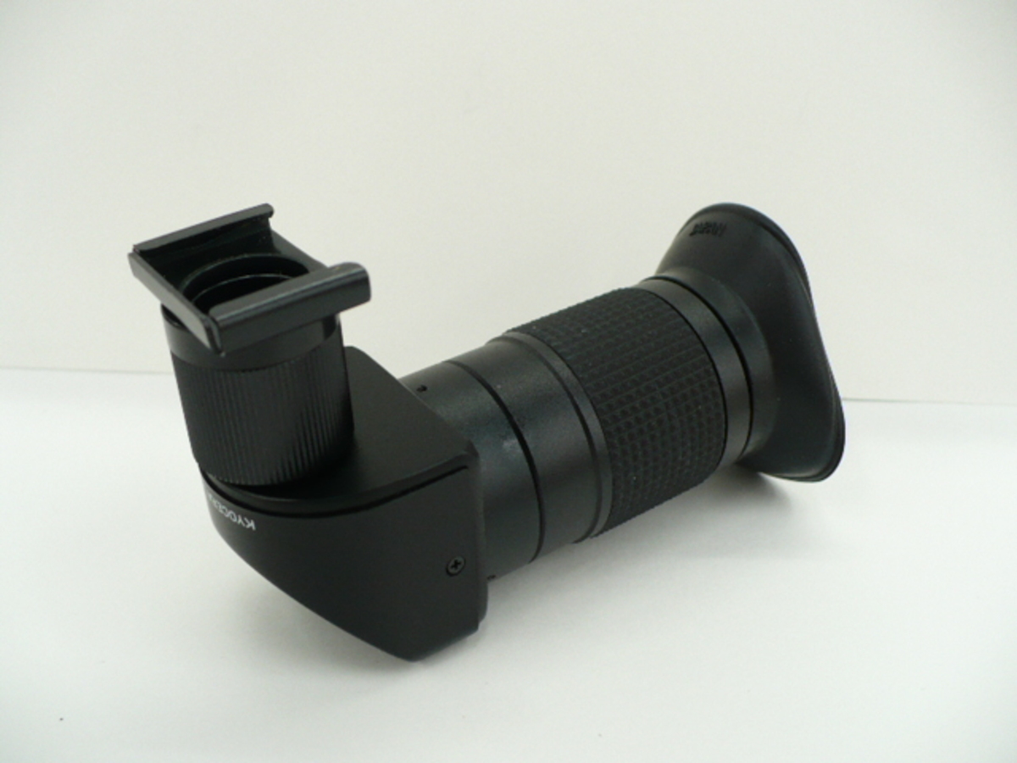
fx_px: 1116
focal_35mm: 38
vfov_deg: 37.7
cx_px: 508
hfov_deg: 49.0
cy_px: 382
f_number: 2.8
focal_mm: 6.1
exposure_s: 1/50
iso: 100
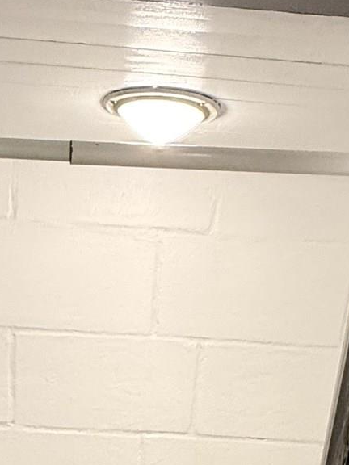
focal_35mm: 56
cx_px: 86
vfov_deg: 27.0
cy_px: 649
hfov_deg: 25.8
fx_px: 753
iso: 400
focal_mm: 2.22
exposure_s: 1/60
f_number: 2.2
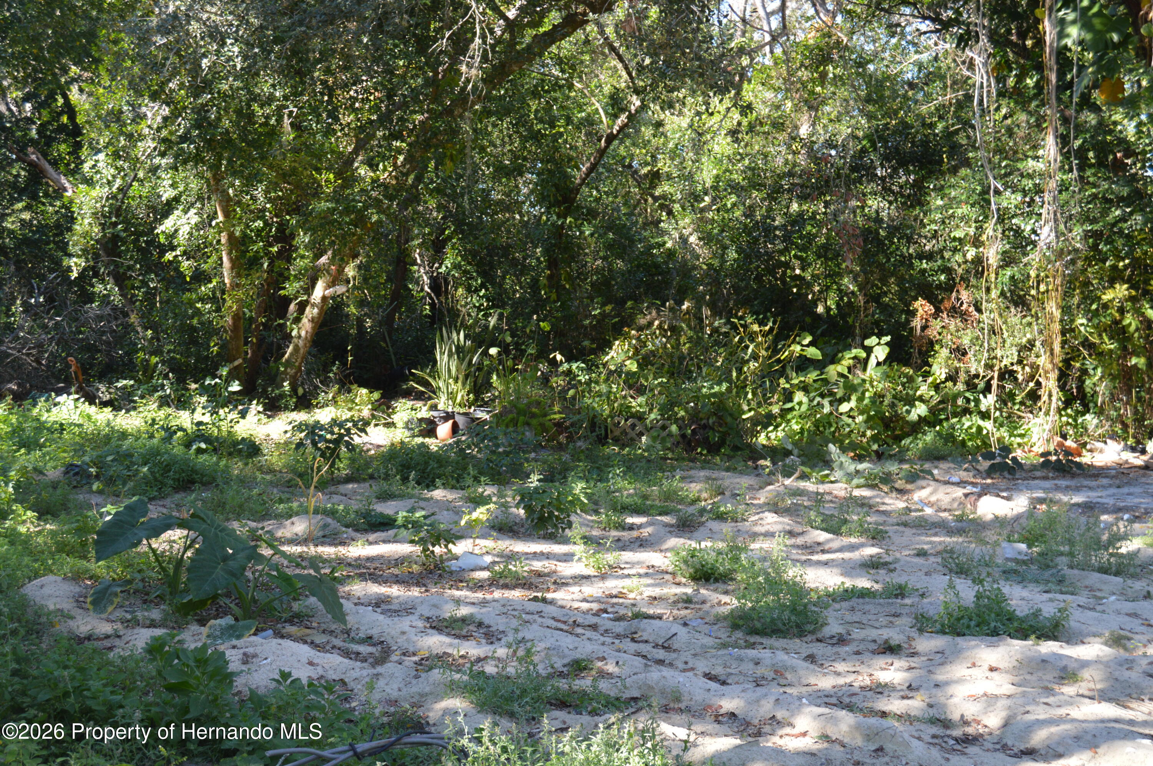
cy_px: 383
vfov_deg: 25.7
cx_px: 576
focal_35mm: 52
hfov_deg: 37.9
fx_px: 1680
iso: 400
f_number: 5.6
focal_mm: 35
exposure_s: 1/125
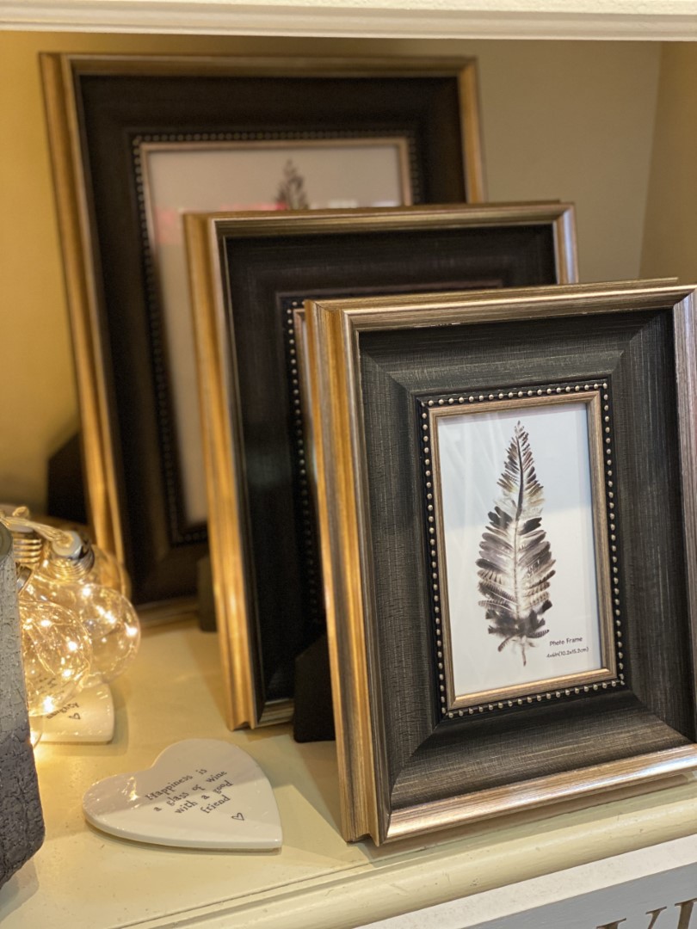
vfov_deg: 36.8
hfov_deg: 28.0
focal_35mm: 52
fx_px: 1396
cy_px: 464
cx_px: 348
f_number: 2
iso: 320
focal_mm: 6
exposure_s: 1/25
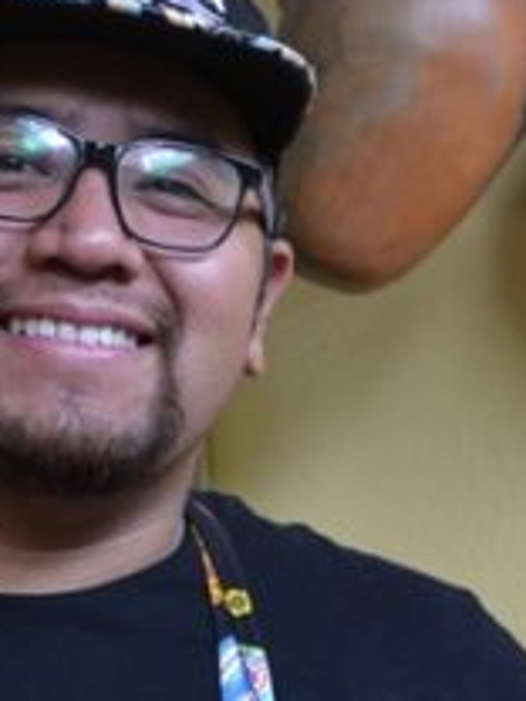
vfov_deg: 12.3
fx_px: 3242
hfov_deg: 9.3
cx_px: 273
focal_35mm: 160
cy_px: 573
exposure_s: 1/60
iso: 560
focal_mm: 30
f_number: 4.5
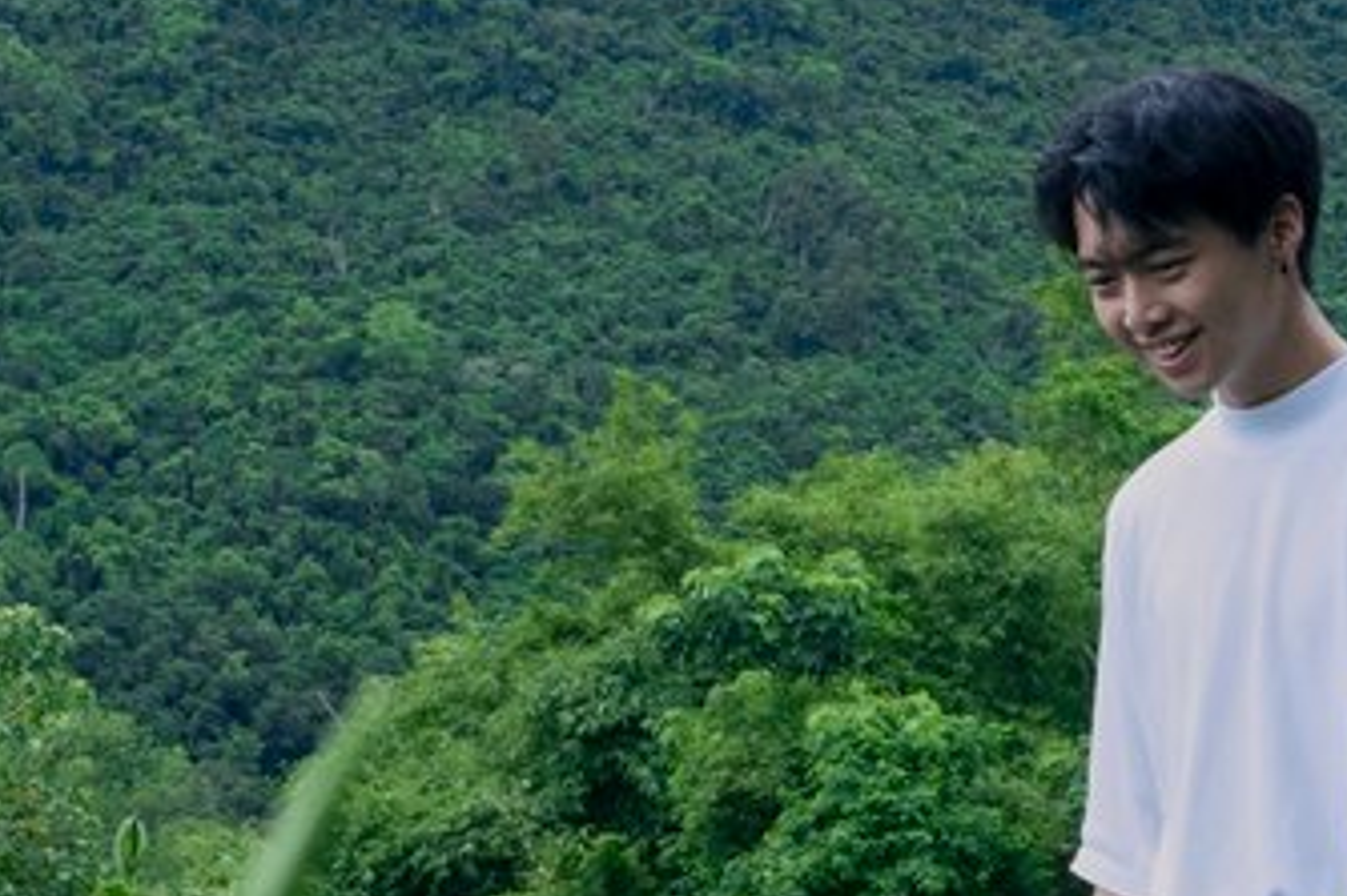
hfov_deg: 15.8
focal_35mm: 129
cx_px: 265
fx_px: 4824
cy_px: 402
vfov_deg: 10.6
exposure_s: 1/250
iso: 640
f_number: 11
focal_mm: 24
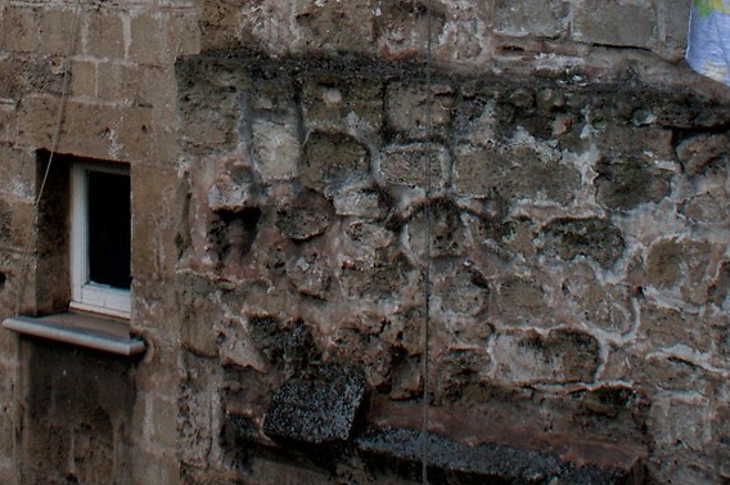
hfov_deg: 17.9
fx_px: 2308
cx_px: 234
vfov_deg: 11.6
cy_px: -152
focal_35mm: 114
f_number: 6.3
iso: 250
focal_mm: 18
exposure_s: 1/160
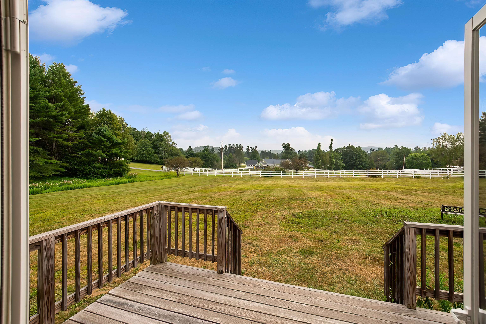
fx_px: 202
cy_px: 162
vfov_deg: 77.3
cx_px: 243
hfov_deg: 100.4
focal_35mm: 15
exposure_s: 1/1250
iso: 400
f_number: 10
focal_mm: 10
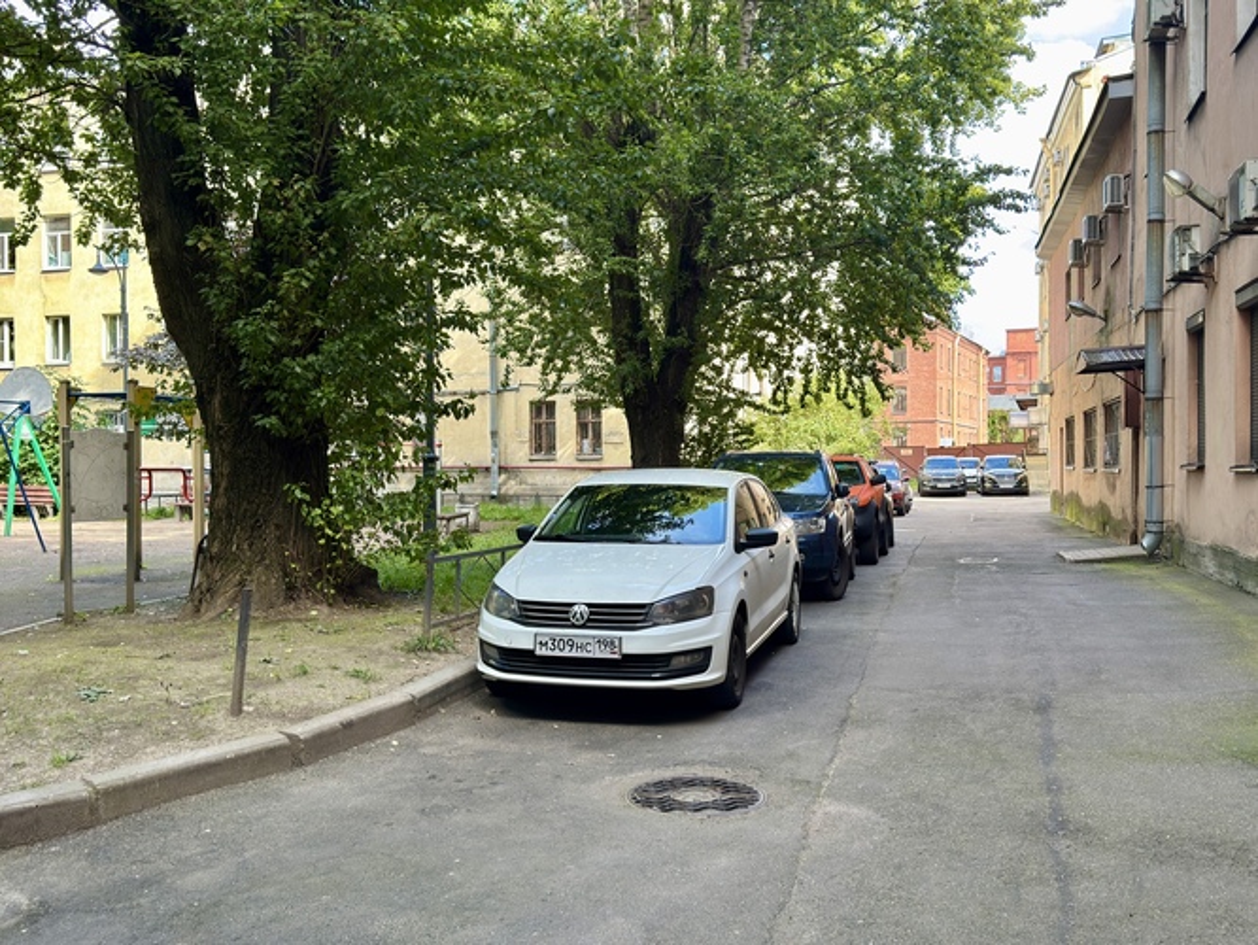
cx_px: 629
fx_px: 1272
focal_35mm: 35
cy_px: 472
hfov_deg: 52.6
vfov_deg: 40.7
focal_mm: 6.76
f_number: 1.78
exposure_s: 1/311
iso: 100
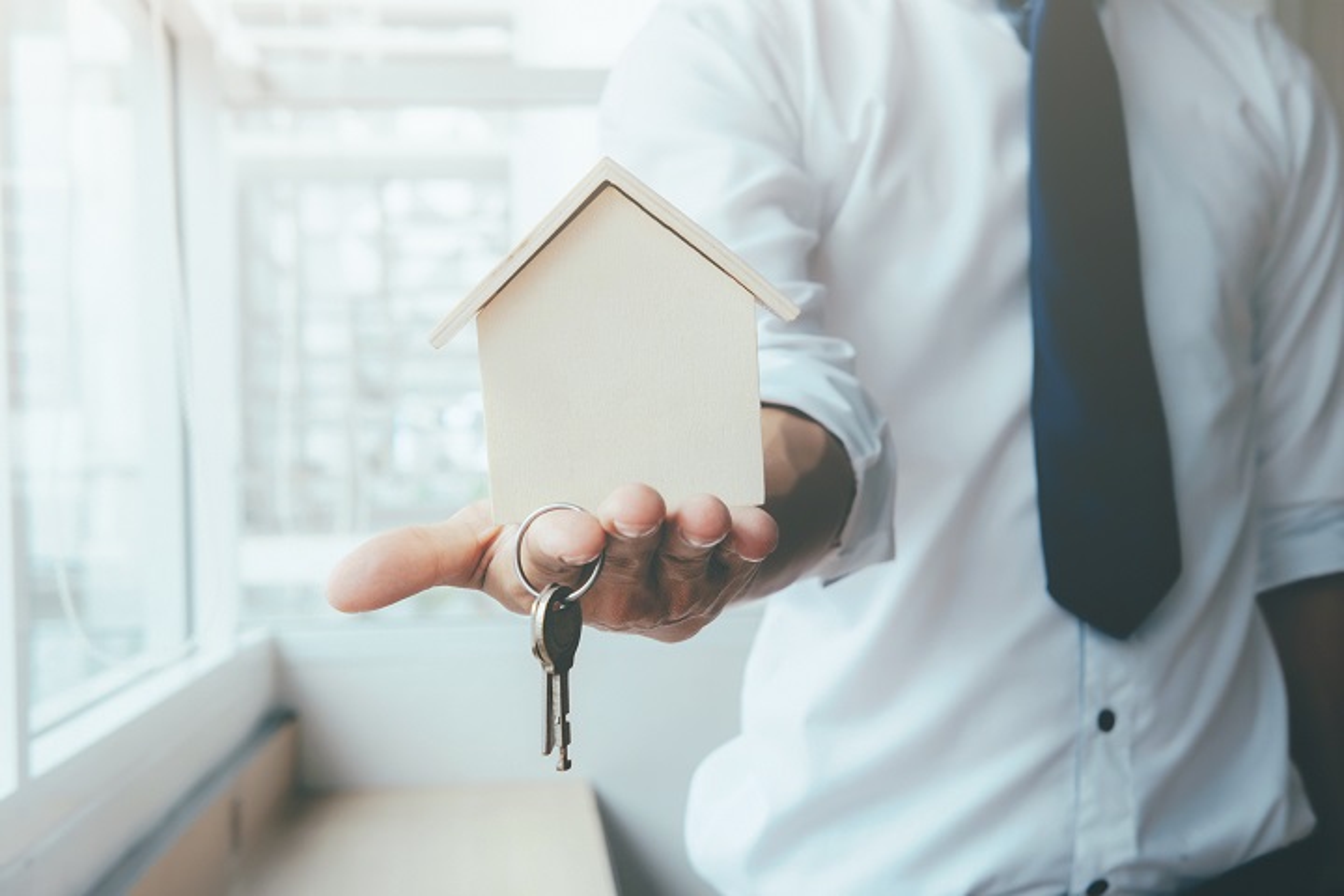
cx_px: 672
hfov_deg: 37.5
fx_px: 1979
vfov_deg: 25.5
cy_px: 448
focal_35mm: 53
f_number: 6.4
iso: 400
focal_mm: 35
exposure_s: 1/125
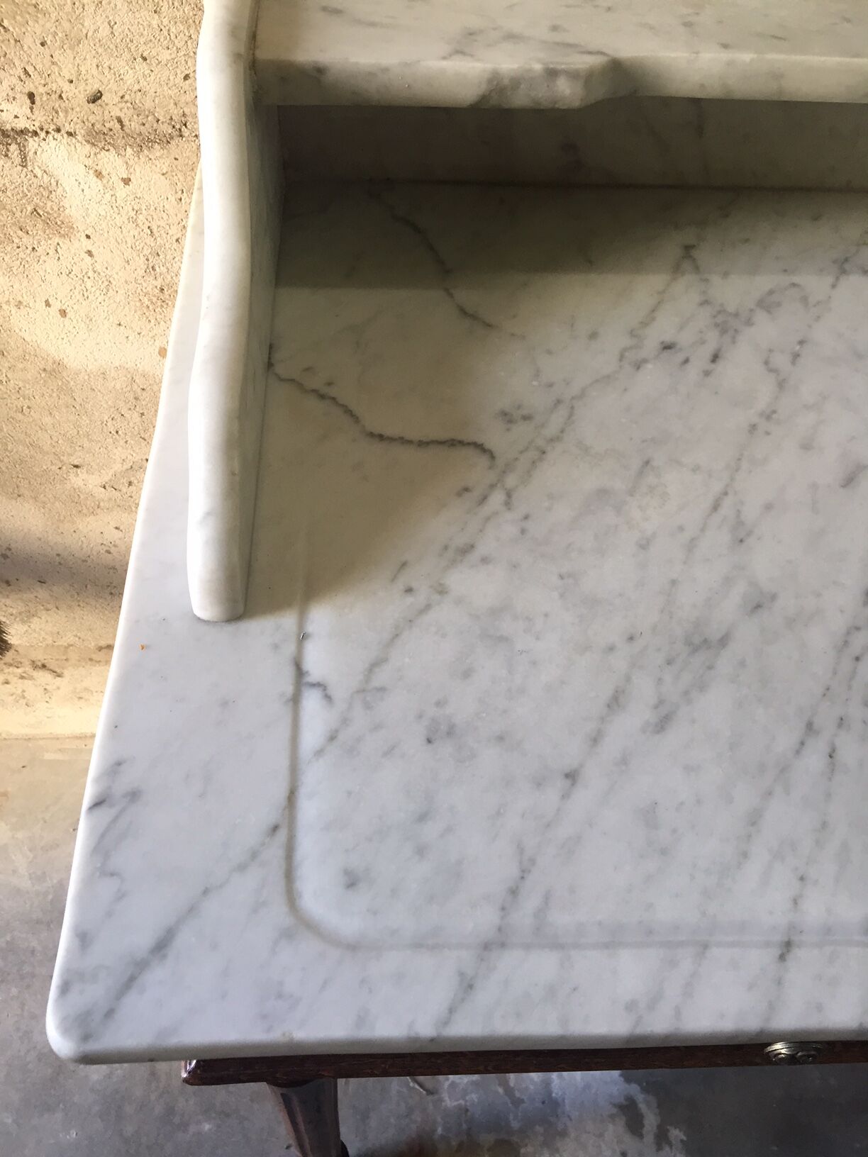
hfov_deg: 48.2
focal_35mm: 29
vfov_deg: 61.7
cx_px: 434
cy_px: 578
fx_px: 970
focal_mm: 4.15
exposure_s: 1/33
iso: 50
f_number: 2.2
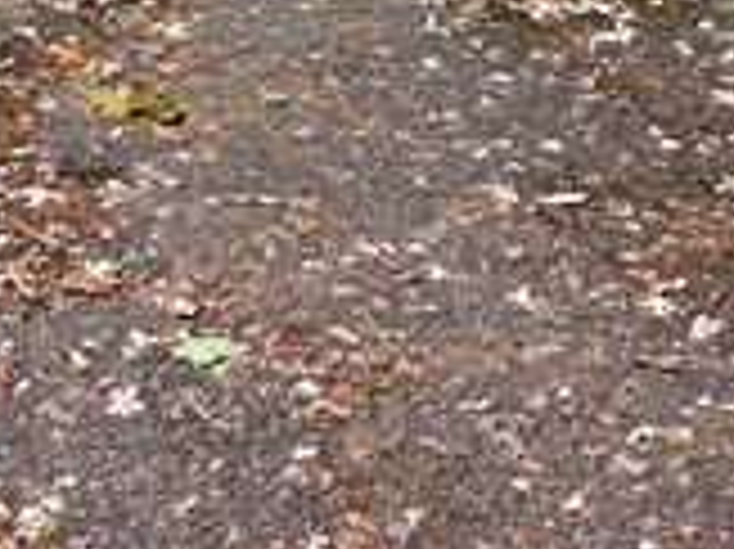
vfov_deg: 12.2
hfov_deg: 16.6
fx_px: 2500
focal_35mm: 118
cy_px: -119
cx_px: 158
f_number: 4
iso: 160
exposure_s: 1/500
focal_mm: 15
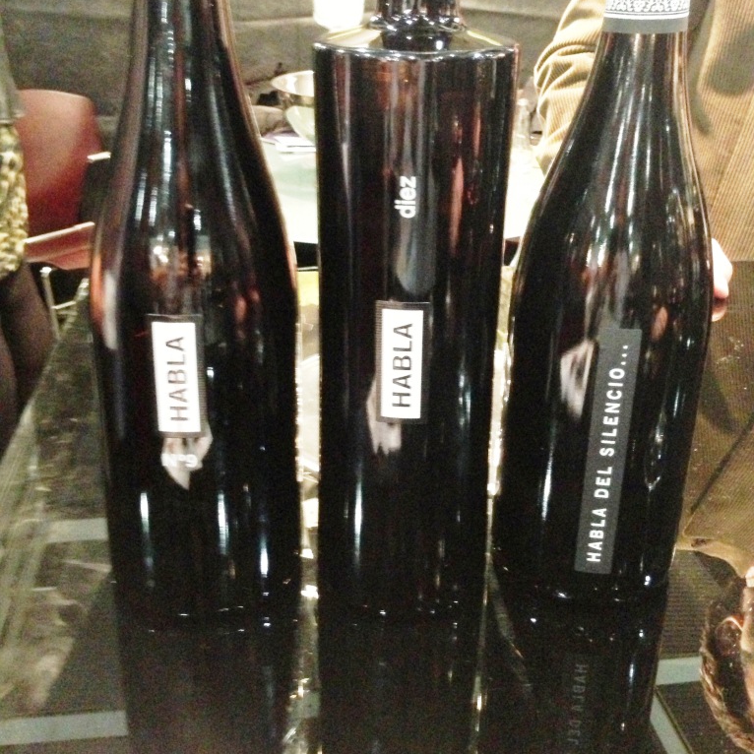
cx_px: 377
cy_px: 297
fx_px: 961
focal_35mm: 39
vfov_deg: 42.6
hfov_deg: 42.8
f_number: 2.4
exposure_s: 1/15
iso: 800
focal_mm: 4.13
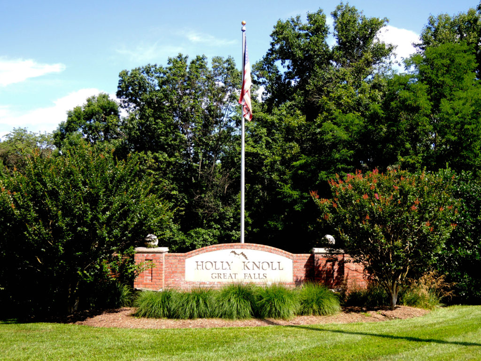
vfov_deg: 36.0
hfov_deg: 46.8
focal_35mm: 40
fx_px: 556
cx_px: 240
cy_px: 180
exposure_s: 1/320
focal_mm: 7.2
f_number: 3.3
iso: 100
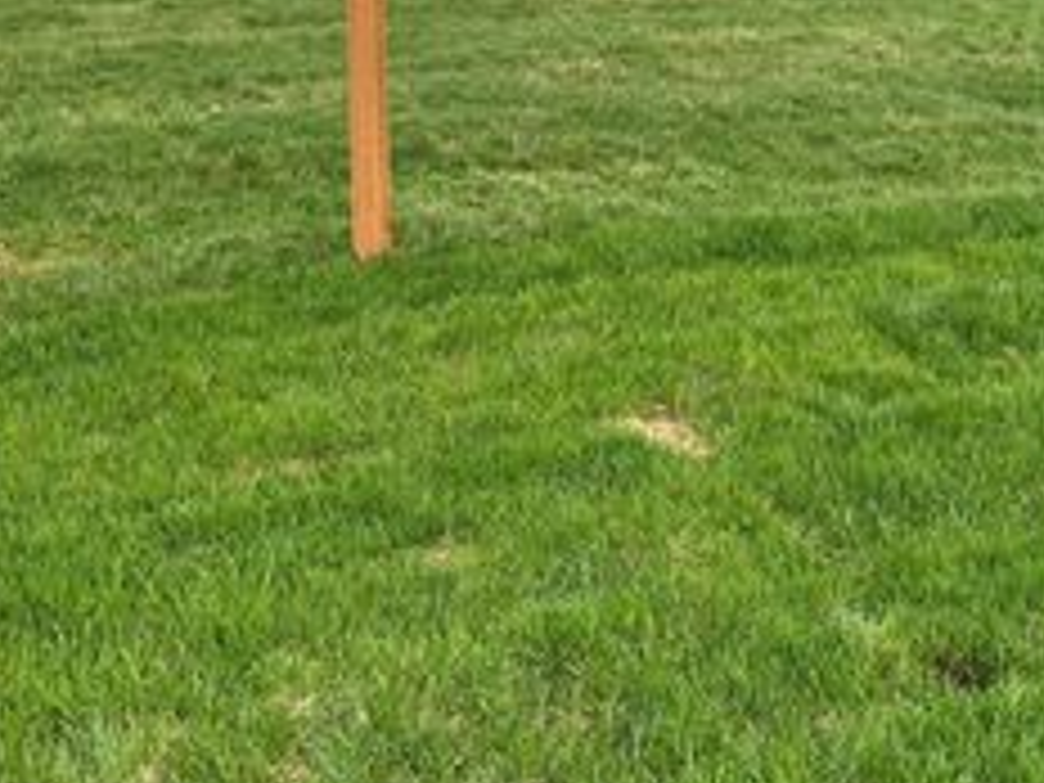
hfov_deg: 34.2
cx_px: 639
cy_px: 43
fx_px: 1689
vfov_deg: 25.1
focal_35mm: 56
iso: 40
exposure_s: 1/122
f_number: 1.8
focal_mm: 4.25
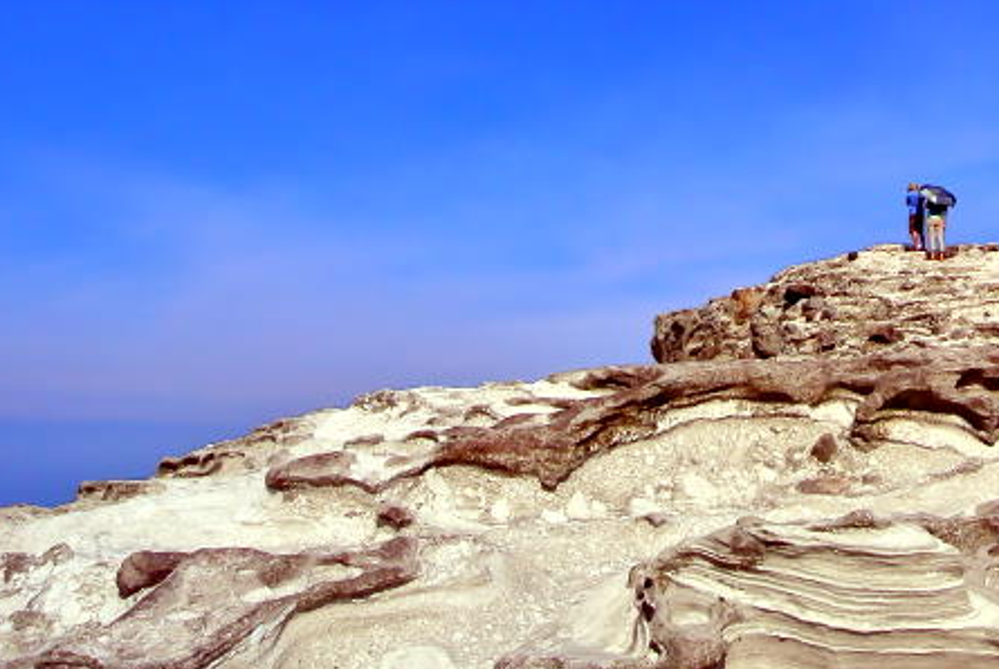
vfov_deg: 31.1
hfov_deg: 43.1
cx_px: 909
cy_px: 53
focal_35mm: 41
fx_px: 1139
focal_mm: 7.3
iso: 100
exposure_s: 1/500
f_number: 6.3
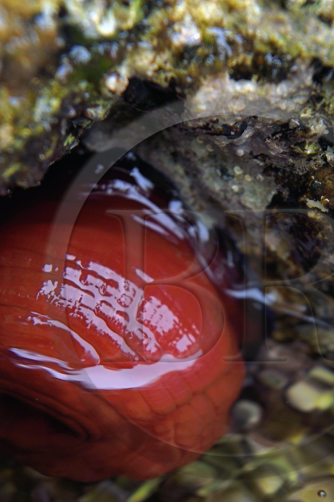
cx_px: 234
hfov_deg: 9.9
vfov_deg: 14.9
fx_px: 1921
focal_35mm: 138
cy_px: 286
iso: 200
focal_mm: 70
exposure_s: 1/200
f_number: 6.3
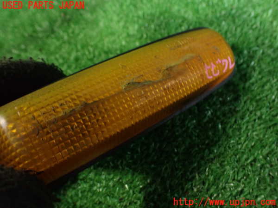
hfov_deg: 60.0
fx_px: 241
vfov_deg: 46.8
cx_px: 139
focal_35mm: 30
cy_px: 104
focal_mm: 5.4
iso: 800
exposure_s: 1/60
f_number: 2.3
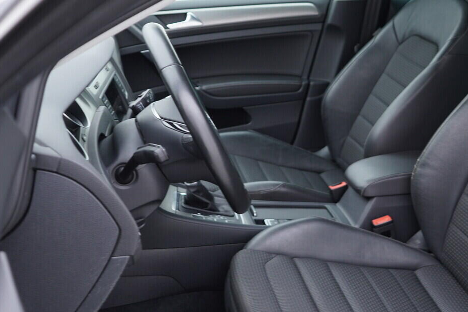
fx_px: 728
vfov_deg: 24.2
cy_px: 154
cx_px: 310
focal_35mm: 56
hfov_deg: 35.3
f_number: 2.8
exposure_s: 1/40
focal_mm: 24
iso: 200
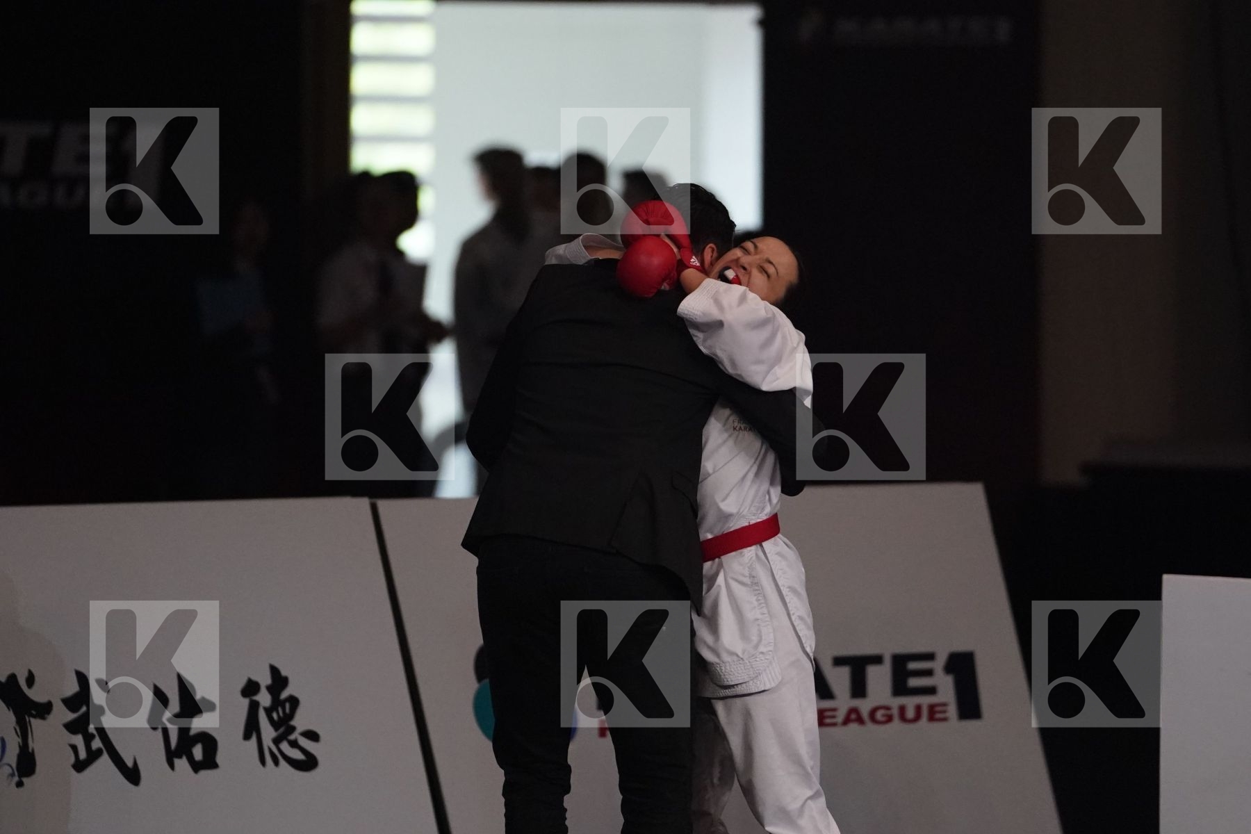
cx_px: 626
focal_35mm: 300
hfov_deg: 6.9
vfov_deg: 4.6
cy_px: 417
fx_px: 10424
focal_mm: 200
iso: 5000
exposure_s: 1/1000
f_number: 2.8
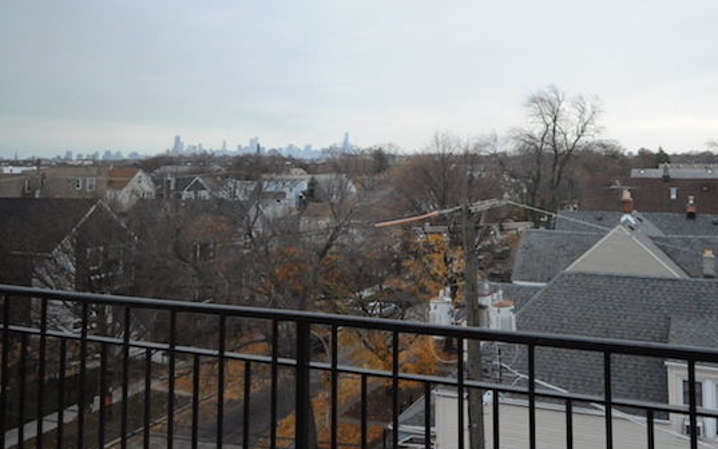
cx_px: 487
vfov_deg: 39.5
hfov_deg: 59.6
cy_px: 108
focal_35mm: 31
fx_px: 607
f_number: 4
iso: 6400
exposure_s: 1/6400
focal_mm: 16
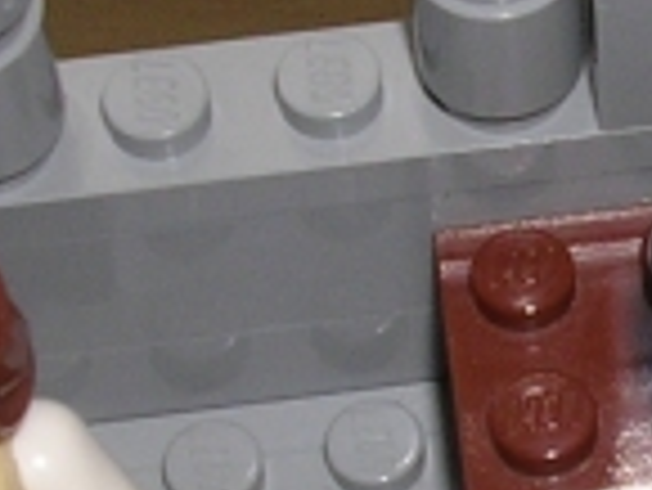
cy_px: 409
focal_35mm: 210
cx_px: 850
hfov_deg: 9.3
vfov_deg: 7.1
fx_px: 3959
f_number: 5.6
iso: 50
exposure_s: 1/60.1
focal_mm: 5.8
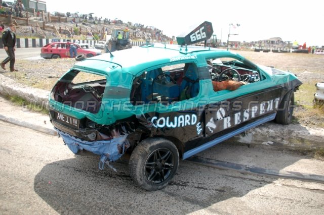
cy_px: 108
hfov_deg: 57.2
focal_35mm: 33
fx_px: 297
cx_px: 162
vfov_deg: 39.9
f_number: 4
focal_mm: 22
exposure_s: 1/500
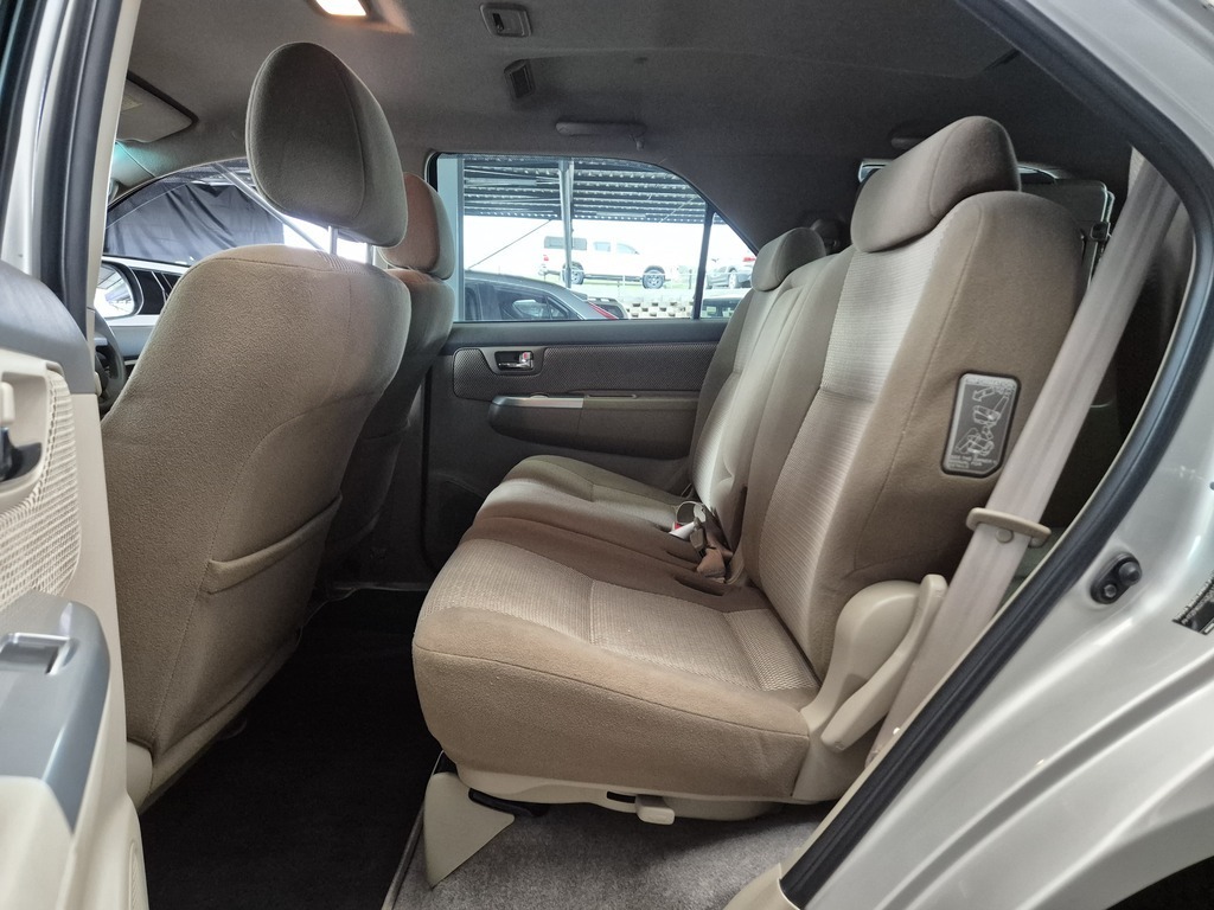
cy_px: 455
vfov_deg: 58.9
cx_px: 607
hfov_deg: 73.9
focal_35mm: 23
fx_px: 807
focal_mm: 5.4
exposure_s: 1/100
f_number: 1.8
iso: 1600
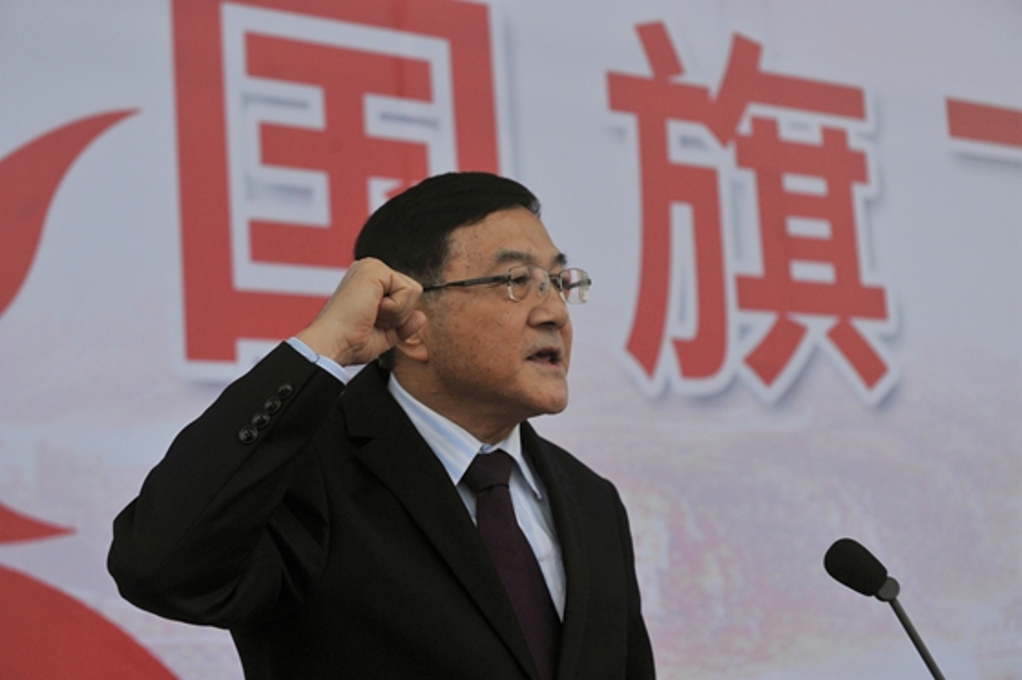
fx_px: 1987
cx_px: 511
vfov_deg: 19.4
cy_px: 340
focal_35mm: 70
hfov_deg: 28.9
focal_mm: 70
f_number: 5
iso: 800
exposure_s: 1/2000
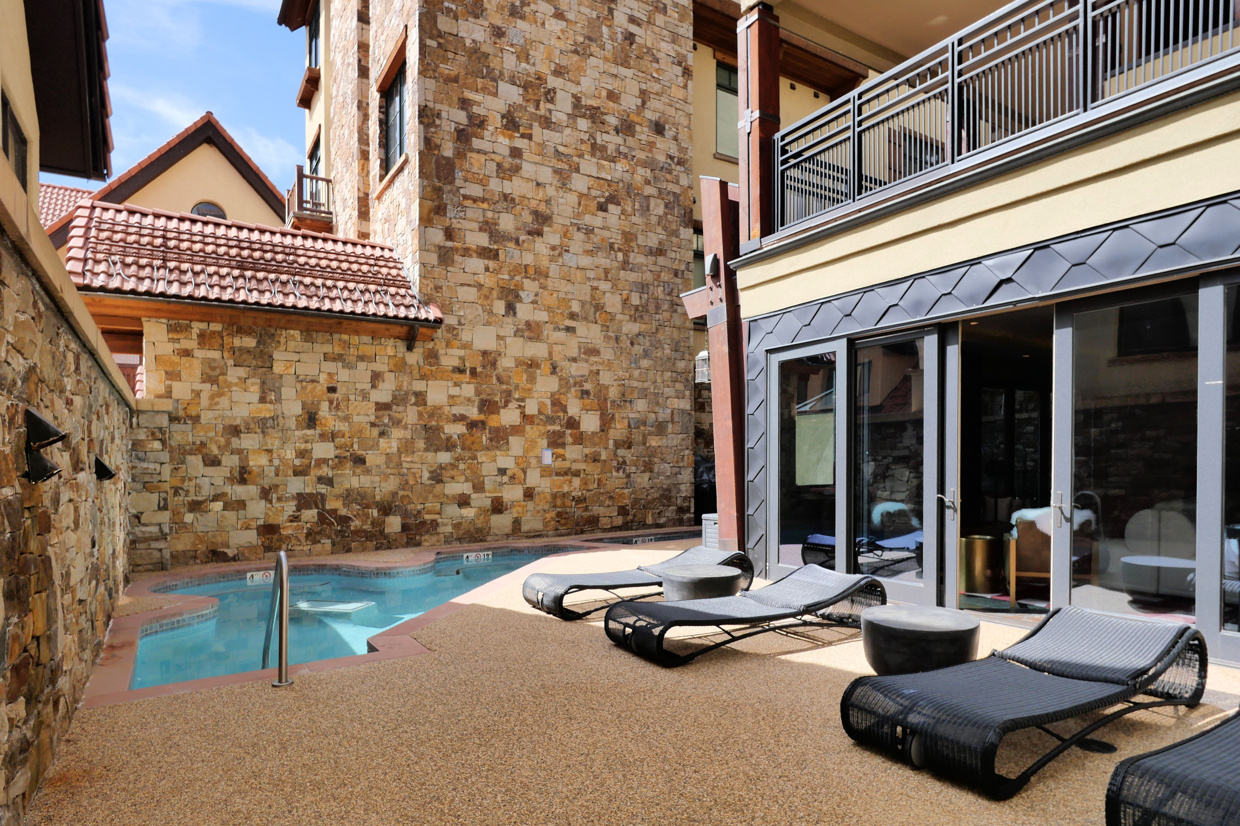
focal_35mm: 18
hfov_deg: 90.0
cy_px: 413
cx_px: 620
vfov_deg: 67.4
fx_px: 620
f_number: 4
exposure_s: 1/640
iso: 800
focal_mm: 9
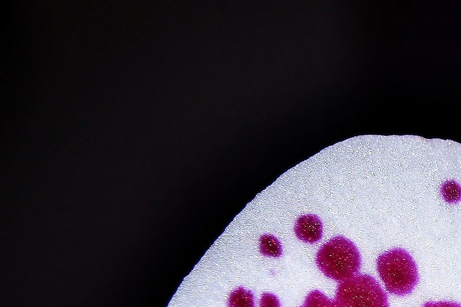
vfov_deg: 8.8
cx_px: 688
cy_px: 439
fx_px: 1959
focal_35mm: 153
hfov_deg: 12.7
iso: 200
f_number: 8
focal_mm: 34
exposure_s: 1/60
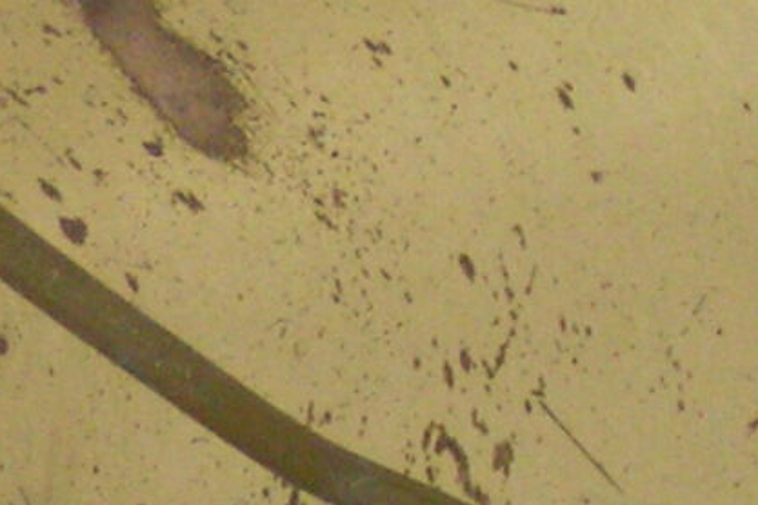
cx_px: -267
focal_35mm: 322
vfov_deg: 4.3
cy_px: 451
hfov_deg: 6.3
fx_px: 6779
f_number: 3.2
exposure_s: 1/30
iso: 200
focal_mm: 9.7
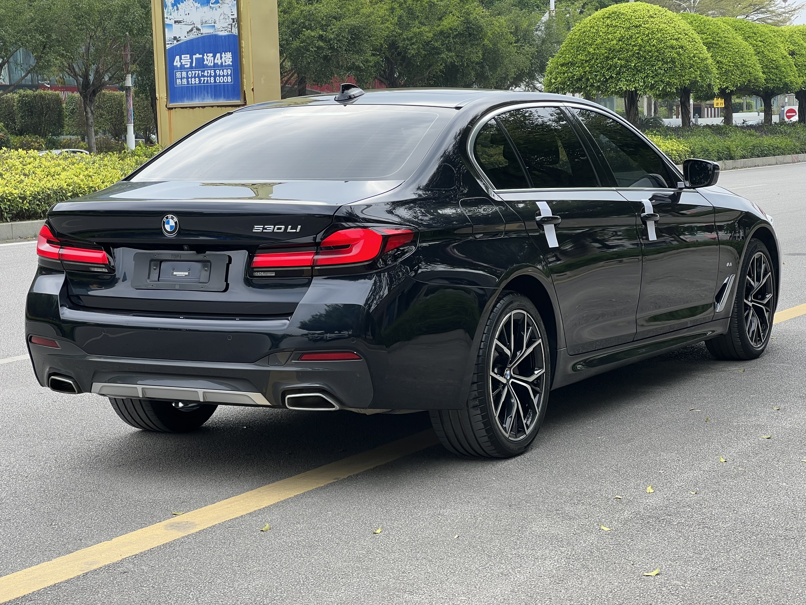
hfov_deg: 25.3
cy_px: 302
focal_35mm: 77
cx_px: 403
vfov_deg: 19.1
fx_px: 1793
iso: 32
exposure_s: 1/109
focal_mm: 9
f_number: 2.8
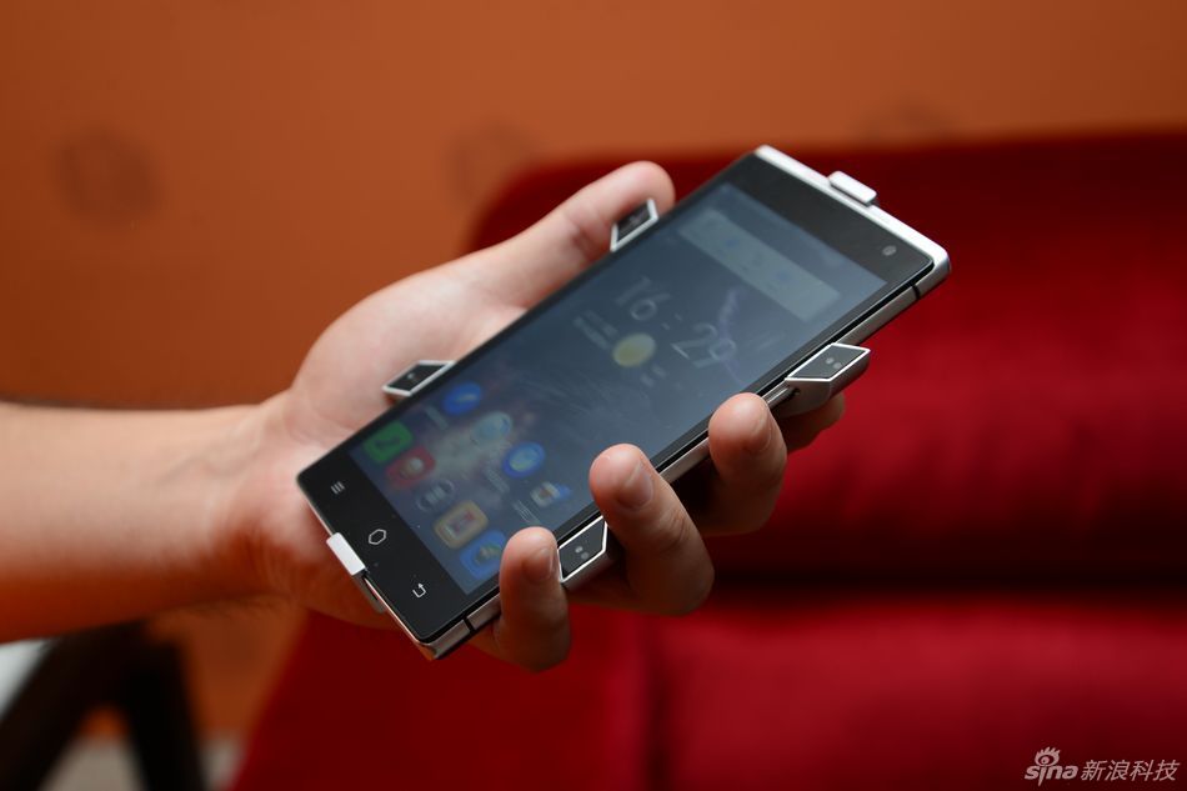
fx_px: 1912
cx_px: 594
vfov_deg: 23.4
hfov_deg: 34.5
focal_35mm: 58
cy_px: 396
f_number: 5.6
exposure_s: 1/60
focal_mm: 58
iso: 400
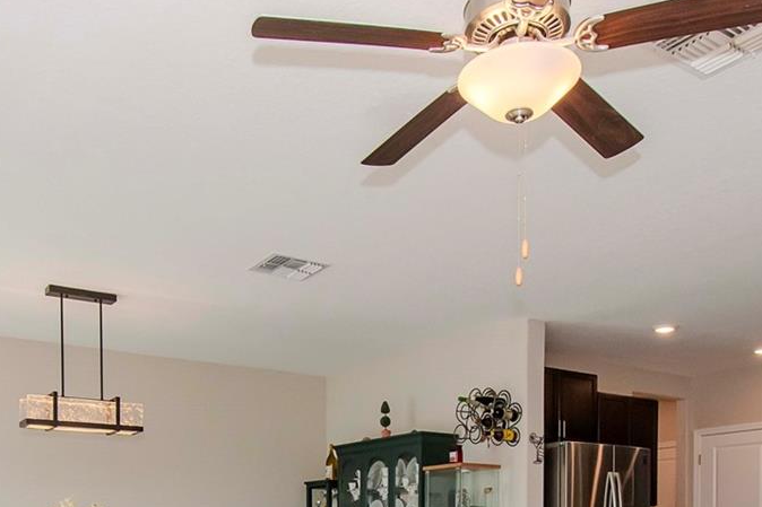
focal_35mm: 39
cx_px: 354
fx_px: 829
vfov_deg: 30.4
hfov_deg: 49.3
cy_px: 561
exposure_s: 1/200
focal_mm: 11
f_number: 8
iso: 800
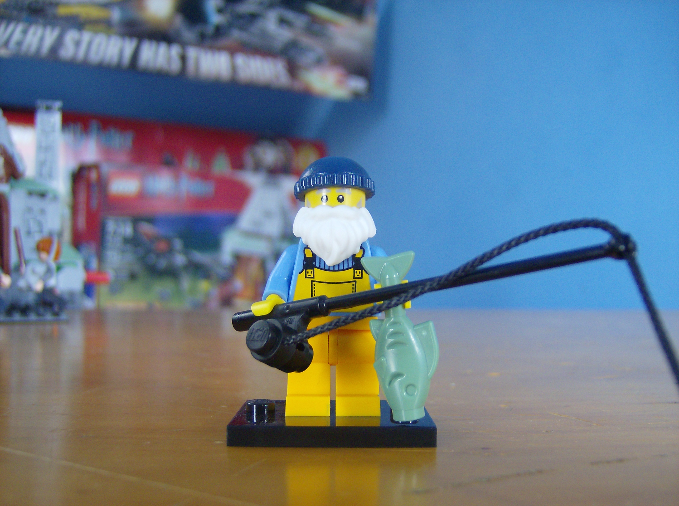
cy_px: 253
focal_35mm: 36
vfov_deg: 39.5
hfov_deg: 51.5
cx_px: 340
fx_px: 705
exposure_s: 1/13.4
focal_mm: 6
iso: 200
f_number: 2.8
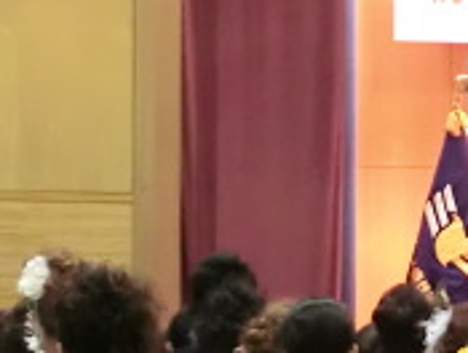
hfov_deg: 6.3
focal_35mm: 310
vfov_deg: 4.8
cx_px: 810
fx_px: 4200
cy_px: 487
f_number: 5.6
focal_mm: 14.9
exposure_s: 1/25
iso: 800
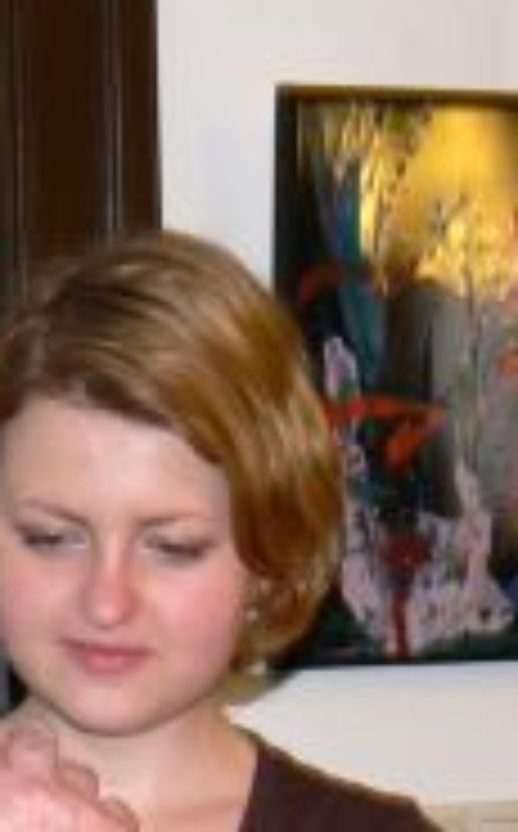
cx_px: -230
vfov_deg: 10.4
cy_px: 713
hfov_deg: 6.4
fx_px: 4558
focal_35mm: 201
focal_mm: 14.8
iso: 100
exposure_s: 1/30
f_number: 3.2
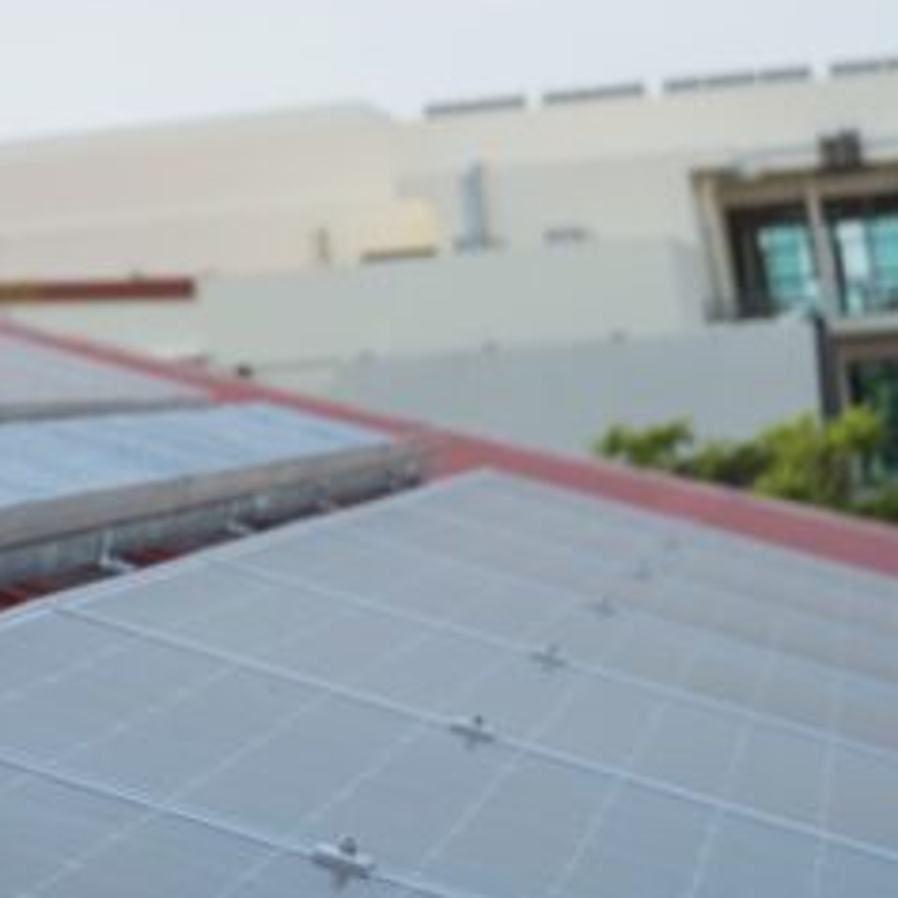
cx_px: -883
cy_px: -328
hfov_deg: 10.9
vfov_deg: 11.5
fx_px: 4314
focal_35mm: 147
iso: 100
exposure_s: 1/400
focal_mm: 40
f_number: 4
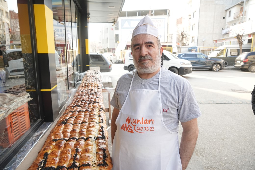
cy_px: 85
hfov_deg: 73.8
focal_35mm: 24
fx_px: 170
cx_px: 128
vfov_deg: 53.1
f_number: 6.3
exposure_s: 1/250
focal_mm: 24
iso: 1250
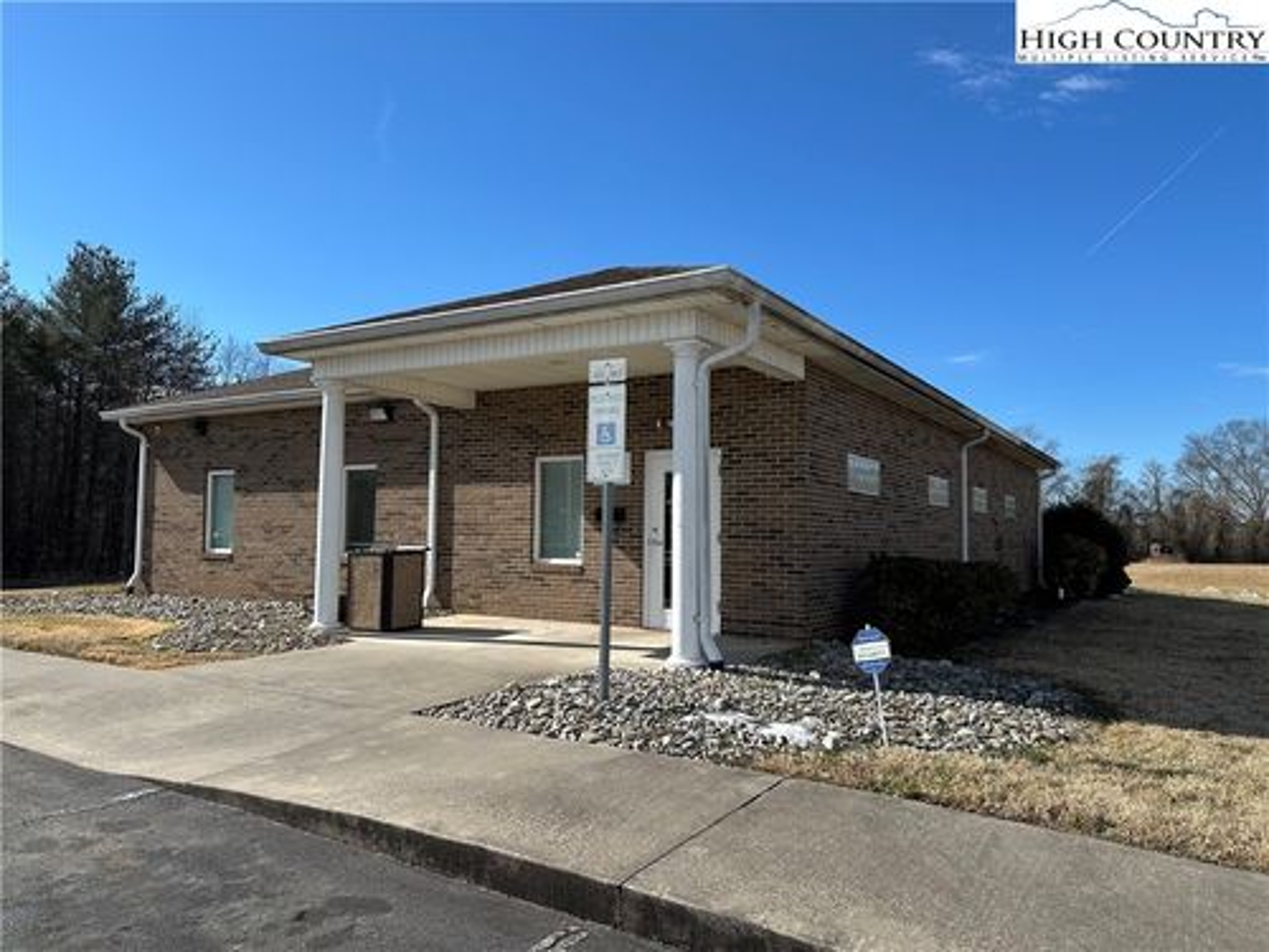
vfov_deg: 56.8
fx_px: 880
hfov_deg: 71.6
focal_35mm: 24
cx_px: 634
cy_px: 476
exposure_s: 1/4184
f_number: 1.78
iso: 80
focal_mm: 6.86
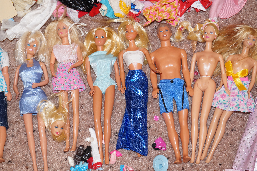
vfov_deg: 18.2
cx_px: 128
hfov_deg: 27.0
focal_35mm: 75
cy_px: 86
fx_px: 535
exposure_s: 1/60
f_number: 5.6
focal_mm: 50
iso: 800
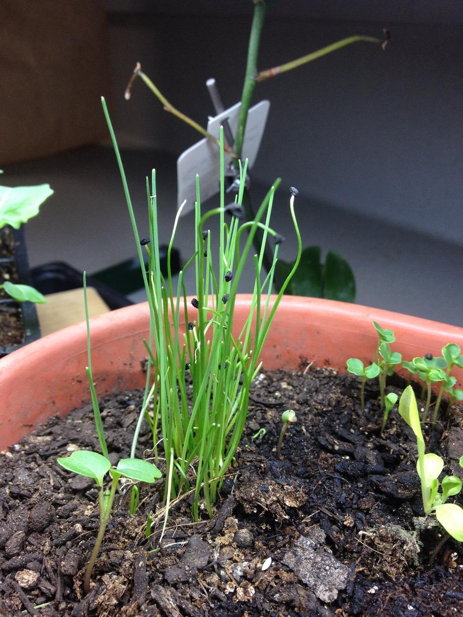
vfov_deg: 52.6
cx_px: 232
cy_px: 308
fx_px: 624
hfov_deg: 40.7
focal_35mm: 35
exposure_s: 1/120
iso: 80
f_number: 2.4
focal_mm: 4.28
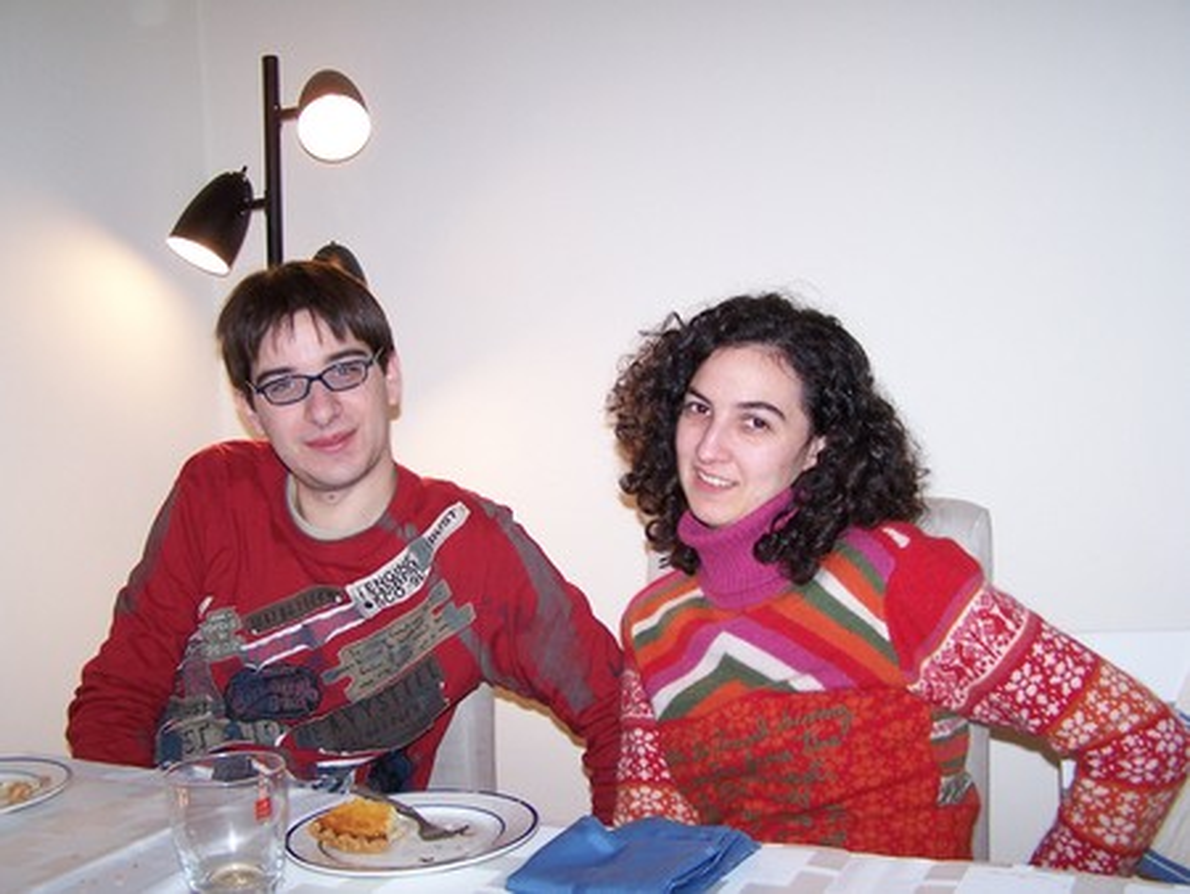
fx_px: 1307
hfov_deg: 49.0
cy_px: 447
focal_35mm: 38
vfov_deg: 37.8
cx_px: 595
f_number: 2.8
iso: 200
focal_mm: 6.3
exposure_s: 1/60
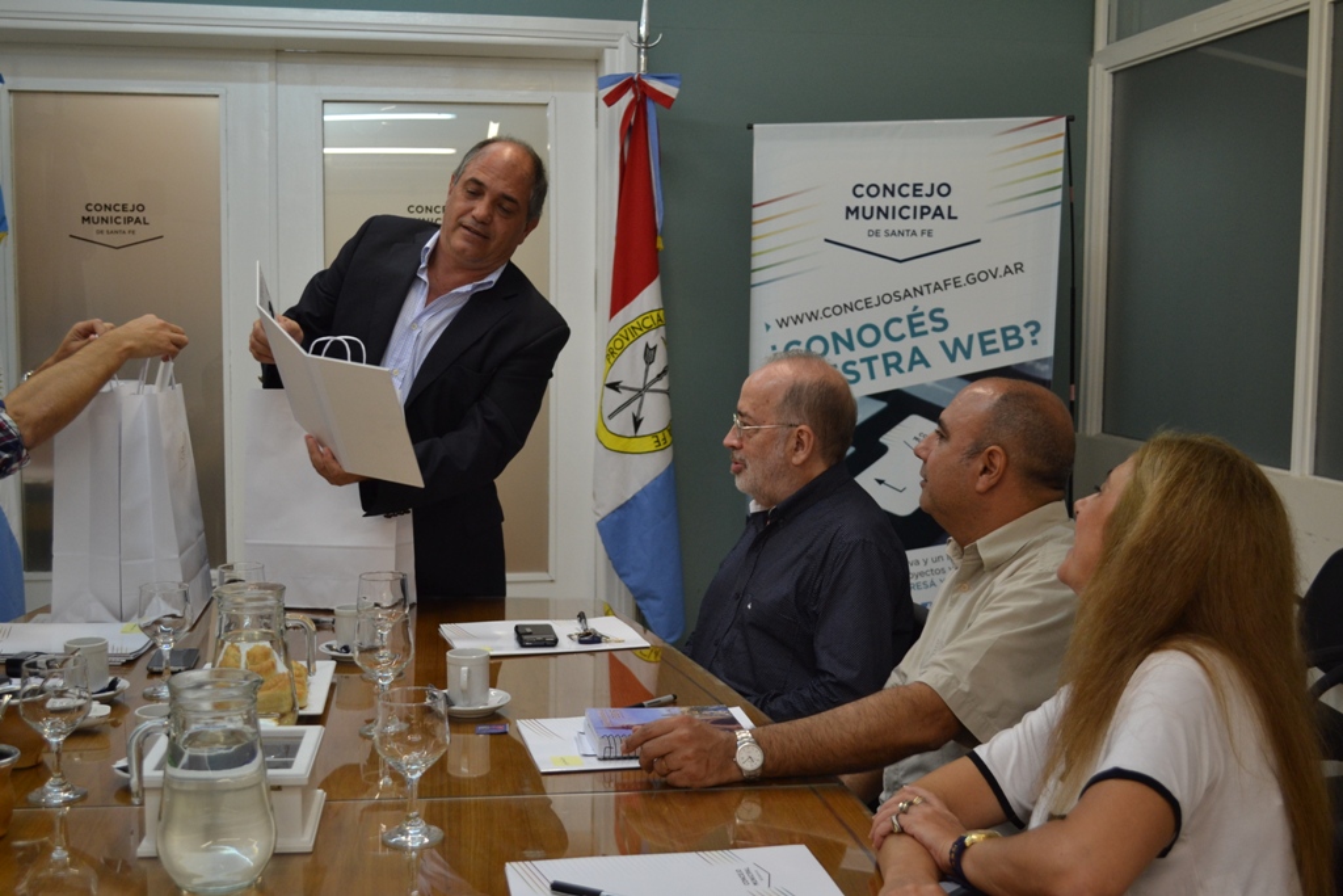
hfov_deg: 46.4
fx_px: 1567
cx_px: 672
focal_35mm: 42
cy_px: 448
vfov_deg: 31.9
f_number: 4.5
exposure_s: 1/60
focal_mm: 28
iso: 640
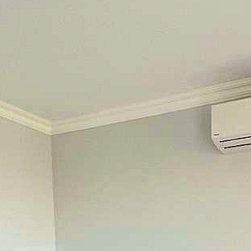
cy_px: 357
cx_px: 198
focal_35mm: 55
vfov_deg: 25.1
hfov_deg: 30.4
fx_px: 451
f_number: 1.8
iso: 250
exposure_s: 1/80
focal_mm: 1.57
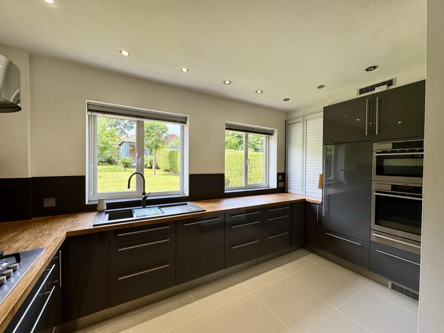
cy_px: 166
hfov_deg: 102.1
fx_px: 180
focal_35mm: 14
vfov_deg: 85.7
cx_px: 222
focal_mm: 2.22
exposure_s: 1/137
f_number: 2.2
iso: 40
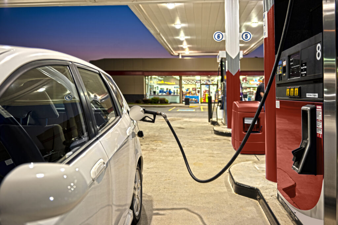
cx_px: 169
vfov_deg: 42.3
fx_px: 291
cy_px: 112
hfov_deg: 60.3
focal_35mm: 31
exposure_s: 1/80
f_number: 2.8
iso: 200
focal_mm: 31
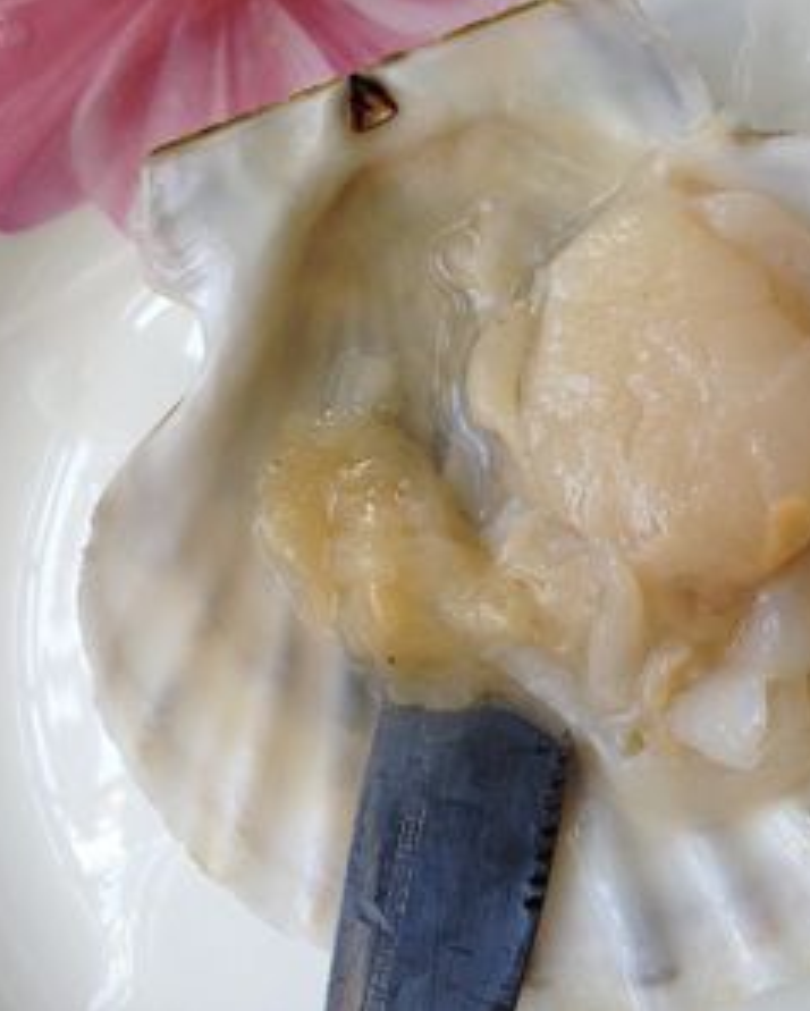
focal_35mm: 46
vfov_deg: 40.3
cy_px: 504
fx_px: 1377
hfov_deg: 32.5
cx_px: 534
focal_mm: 4.28
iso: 80
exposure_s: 1/120
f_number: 2.4
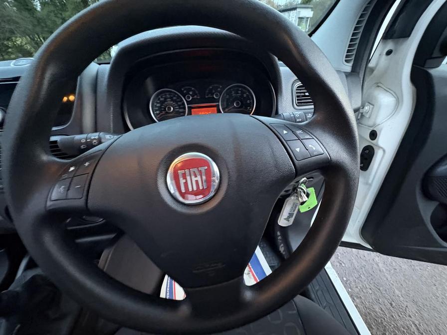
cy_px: 168
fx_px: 181
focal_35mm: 14
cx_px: 224
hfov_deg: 102.1
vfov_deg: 85.7
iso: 1250
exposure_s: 1/30
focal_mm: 2.22
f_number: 2.2
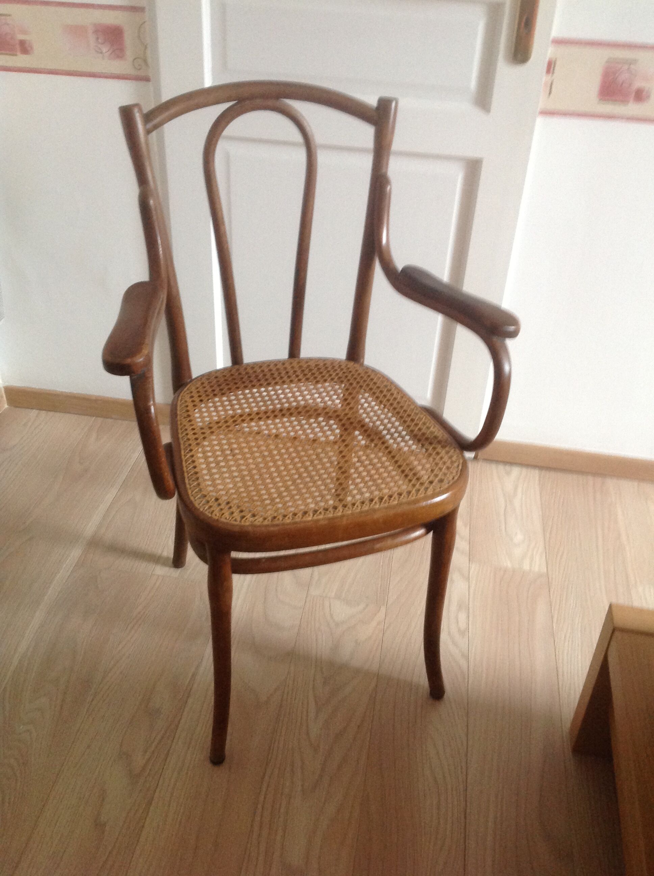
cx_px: 327
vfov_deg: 52.7
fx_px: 884
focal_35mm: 35
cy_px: 438
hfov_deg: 40.6
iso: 250
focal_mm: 4.28
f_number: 2.4
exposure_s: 1/15
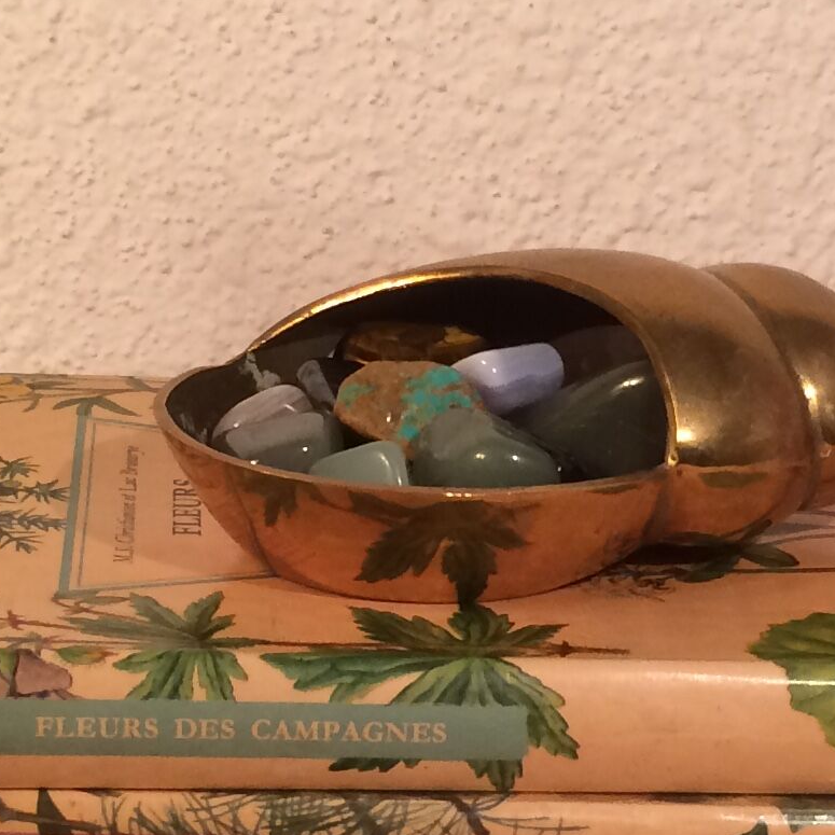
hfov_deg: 16.1
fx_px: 2947
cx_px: 535
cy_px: 416
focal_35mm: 108
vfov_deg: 16.1
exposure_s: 1/33
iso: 64
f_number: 2.2
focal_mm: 4.15
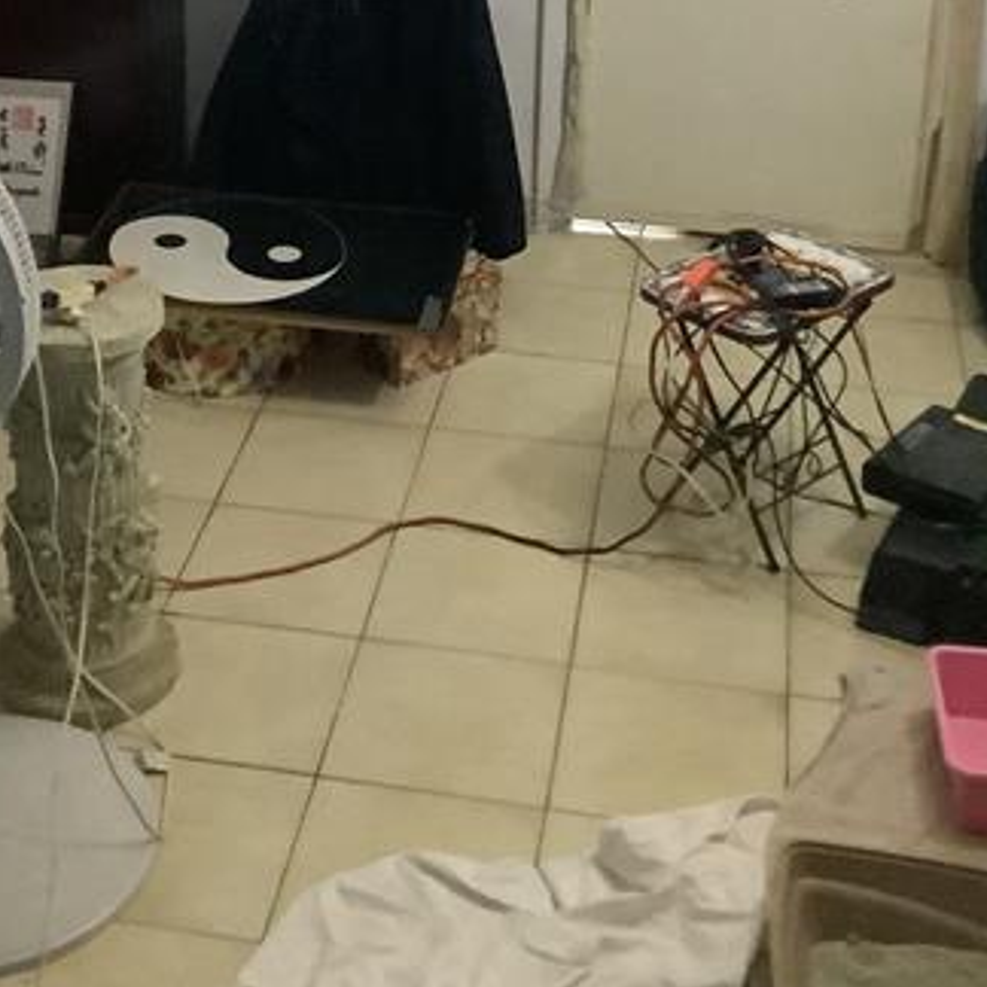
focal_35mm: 65
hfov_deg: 26.3
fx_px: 2097
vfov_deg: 24.9
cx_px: 311
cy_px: -58
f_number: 2.4
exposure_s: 1/24
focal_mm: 3.3
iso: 640
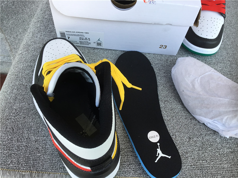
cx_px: 119
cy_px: 89
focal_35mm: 31
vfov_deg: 45.4
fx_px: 213
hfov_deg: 58.4
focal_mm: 3.3
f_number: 2.4
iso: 25
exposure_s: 1/124
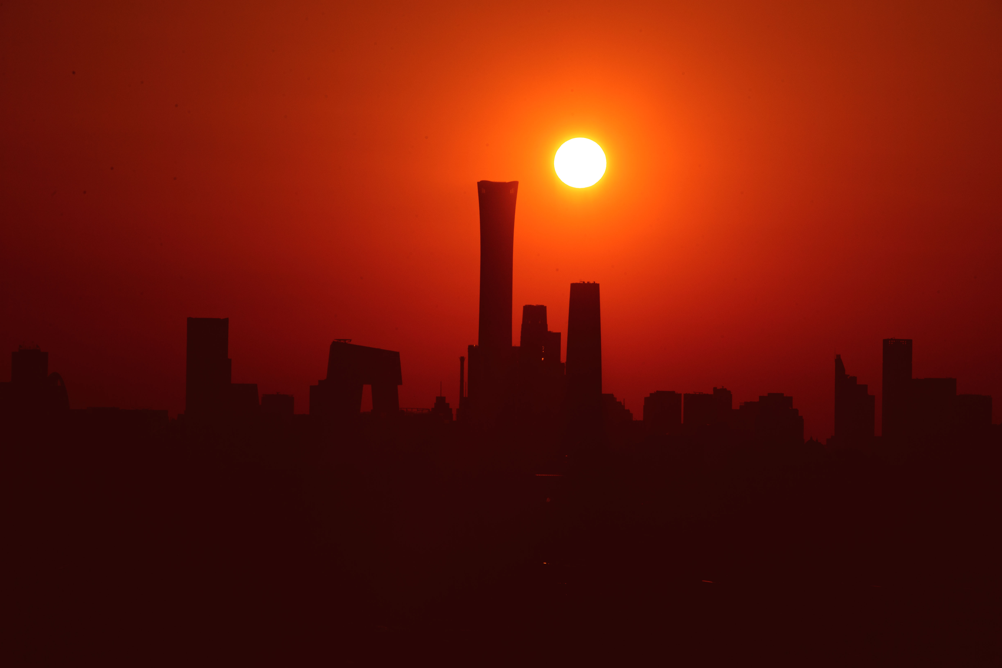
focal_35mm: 200
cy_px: 334
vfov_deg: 6.9
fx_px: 5566
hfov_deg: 10.3
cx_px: 501
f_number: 18
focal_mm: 200
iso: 200
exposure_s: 1/4000
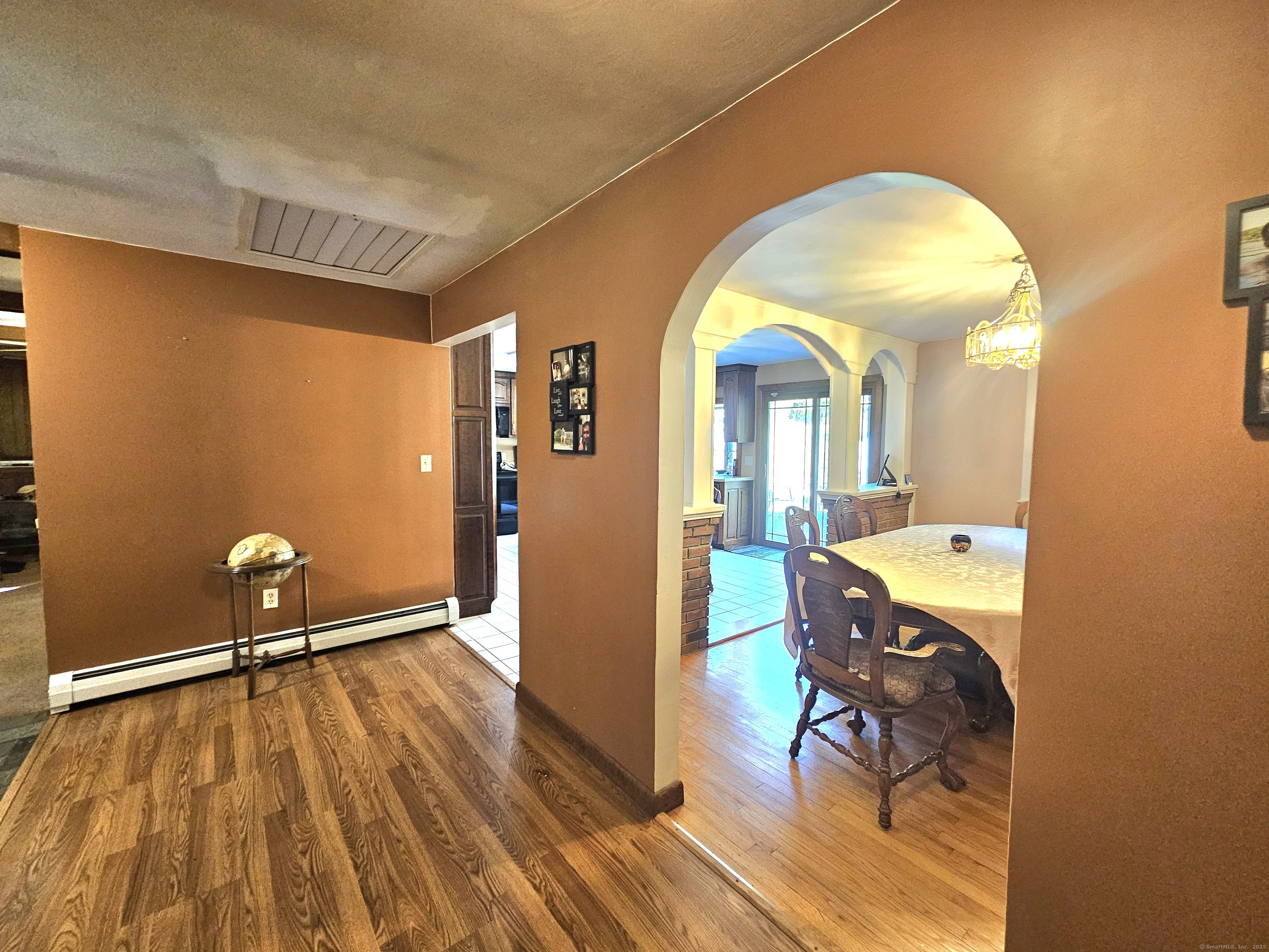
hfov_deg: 106.2
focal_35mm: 13
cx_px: 634
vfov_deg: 89.9
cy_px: 476
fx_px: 477
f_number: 2.2
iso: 400
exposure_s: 1/40
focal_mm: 2.2
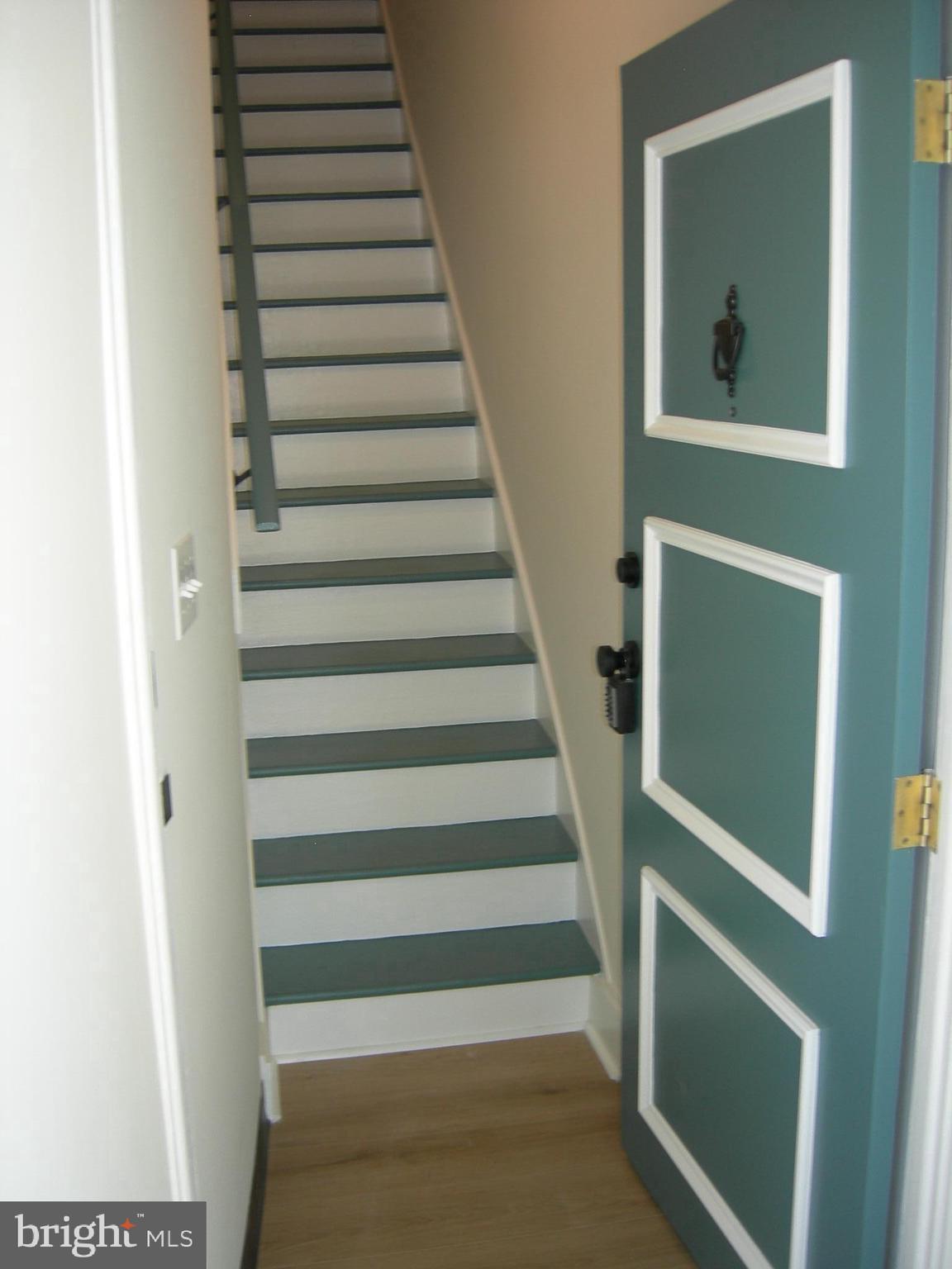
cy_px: 634
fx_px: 1320
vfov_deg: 51.4
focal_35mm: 36
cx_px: 476
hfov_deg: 39.7
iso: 64
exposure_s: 1/30
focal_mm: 7.5
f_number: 2.7
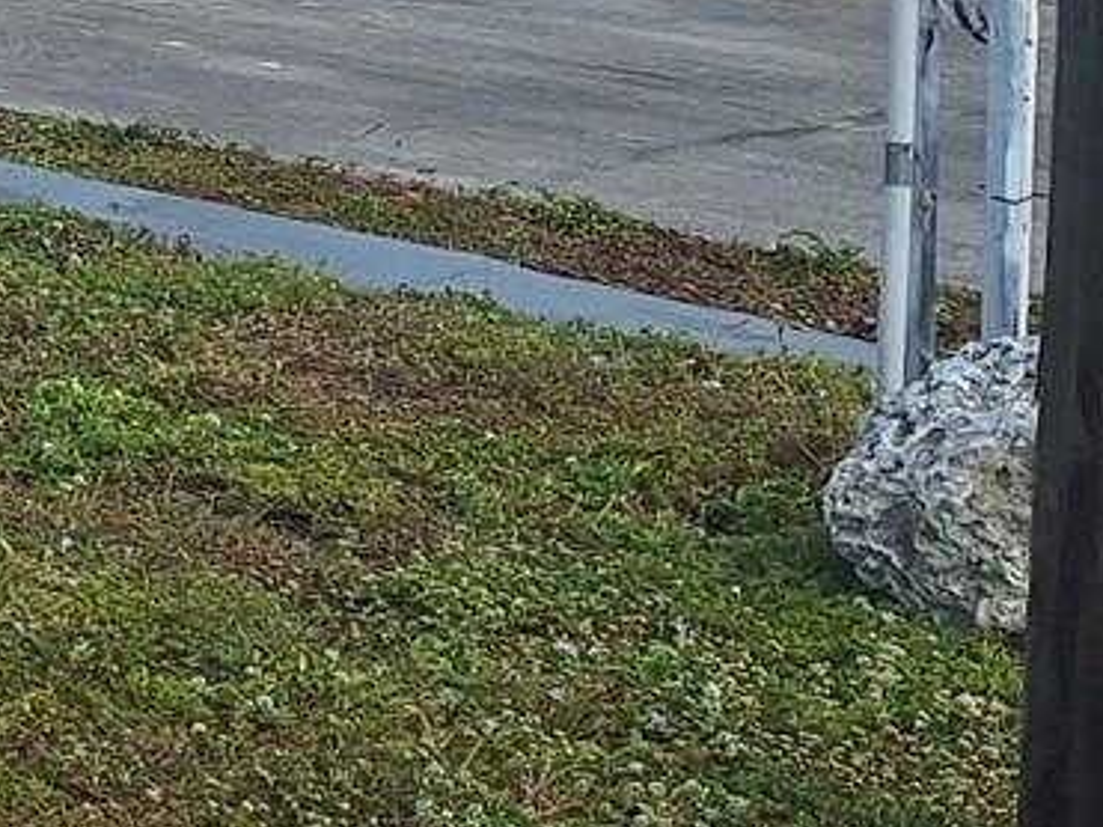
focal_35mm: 127
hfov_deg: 12.1
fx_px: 4045
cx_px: -1632
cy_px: -250
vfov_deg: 11.4
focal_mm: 5.54
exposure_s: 1/3195
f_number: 1.8
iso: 40
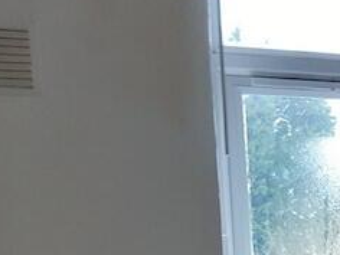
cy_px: 418
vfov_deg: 12.3
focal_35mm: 113
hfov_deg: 14.1
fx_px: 1110
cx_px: 722
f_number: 1.7
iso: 160
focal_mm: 3.92
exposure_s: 1/50
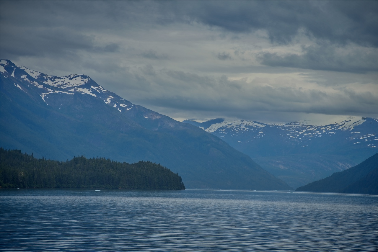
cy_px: 126
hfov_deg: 11.1
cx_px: 189
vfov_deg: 7.4
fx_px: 1943
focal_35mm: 185
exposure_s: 1/400
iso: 100
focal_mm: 185
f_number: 8
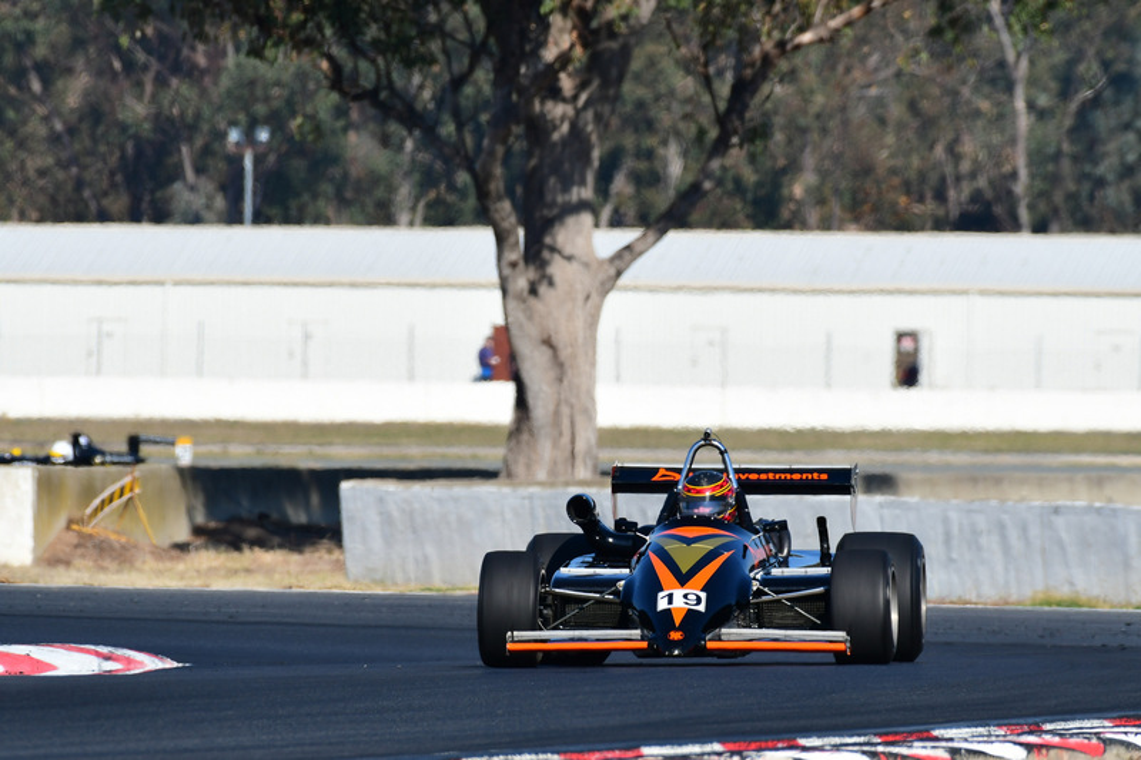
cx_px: 570
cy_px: 380
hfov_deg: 2.9
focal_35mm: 720
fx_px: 22814
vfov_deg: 1.9
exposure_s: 1/640
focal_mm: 480
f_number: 10
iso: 320
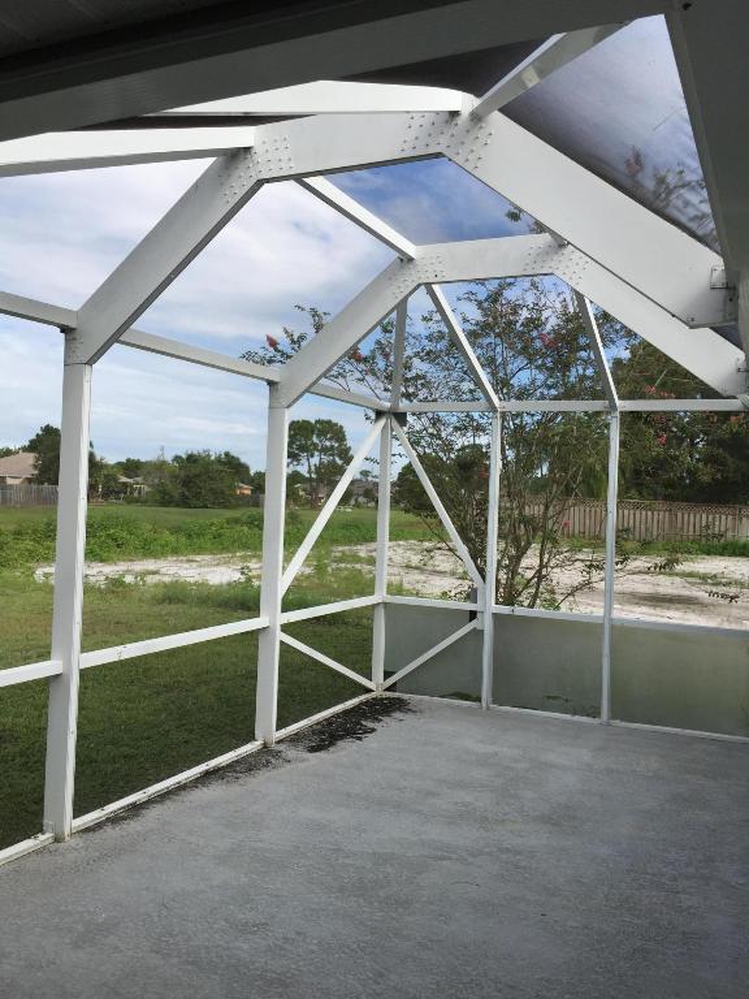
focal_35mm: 29
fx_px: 837
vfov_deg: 61.7
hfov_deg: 48.2
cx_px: 374
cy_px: 500
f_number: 2.2
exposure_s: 1/1199
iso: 32
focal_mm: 4.15
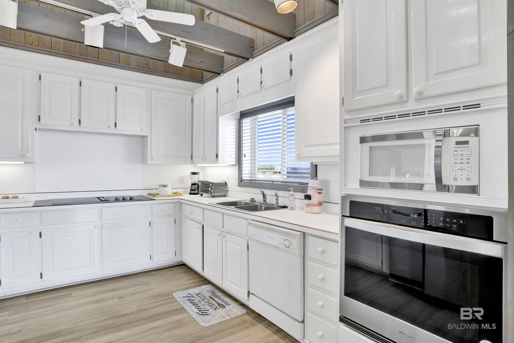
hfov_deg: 90.0
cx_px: 257
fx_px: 257
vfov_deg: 67.4
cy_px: 172
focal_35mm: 18
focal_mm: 18
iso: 200
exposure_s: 1/5
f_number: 11
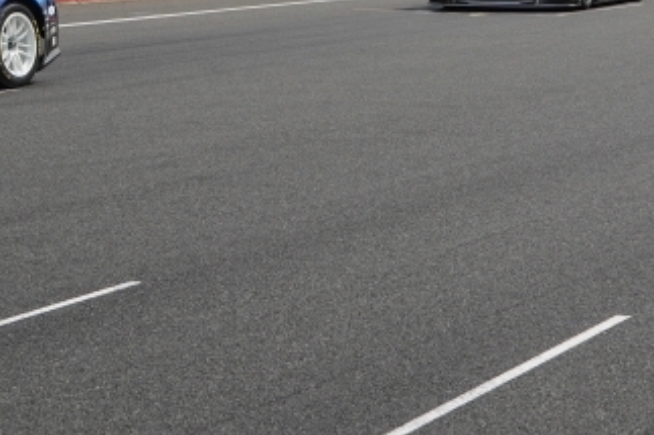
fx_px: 2306
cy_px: -106
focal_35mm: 127
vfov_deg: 10.6
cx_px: 373
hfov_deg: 16.1
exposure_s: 1/400
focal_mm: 40
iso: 100
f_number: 7.1
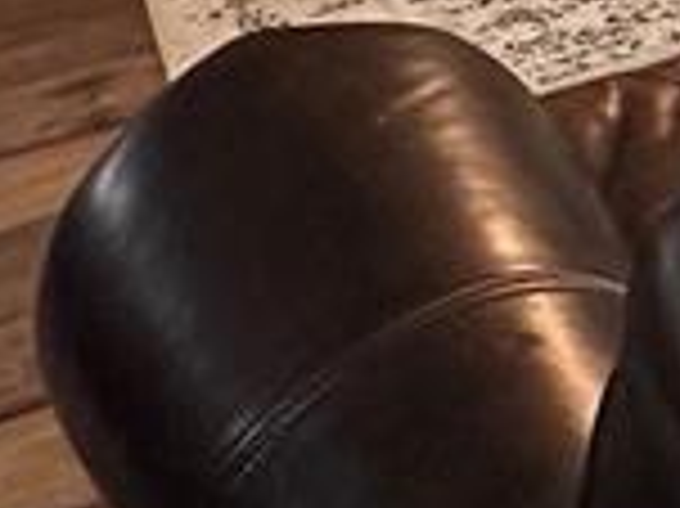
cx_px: 1171
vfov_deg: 11.4
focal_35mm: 95
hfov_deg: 17.4
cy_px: -890
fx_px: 1865
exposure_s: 1/60
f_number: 2.2
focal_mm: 2.22
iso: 400
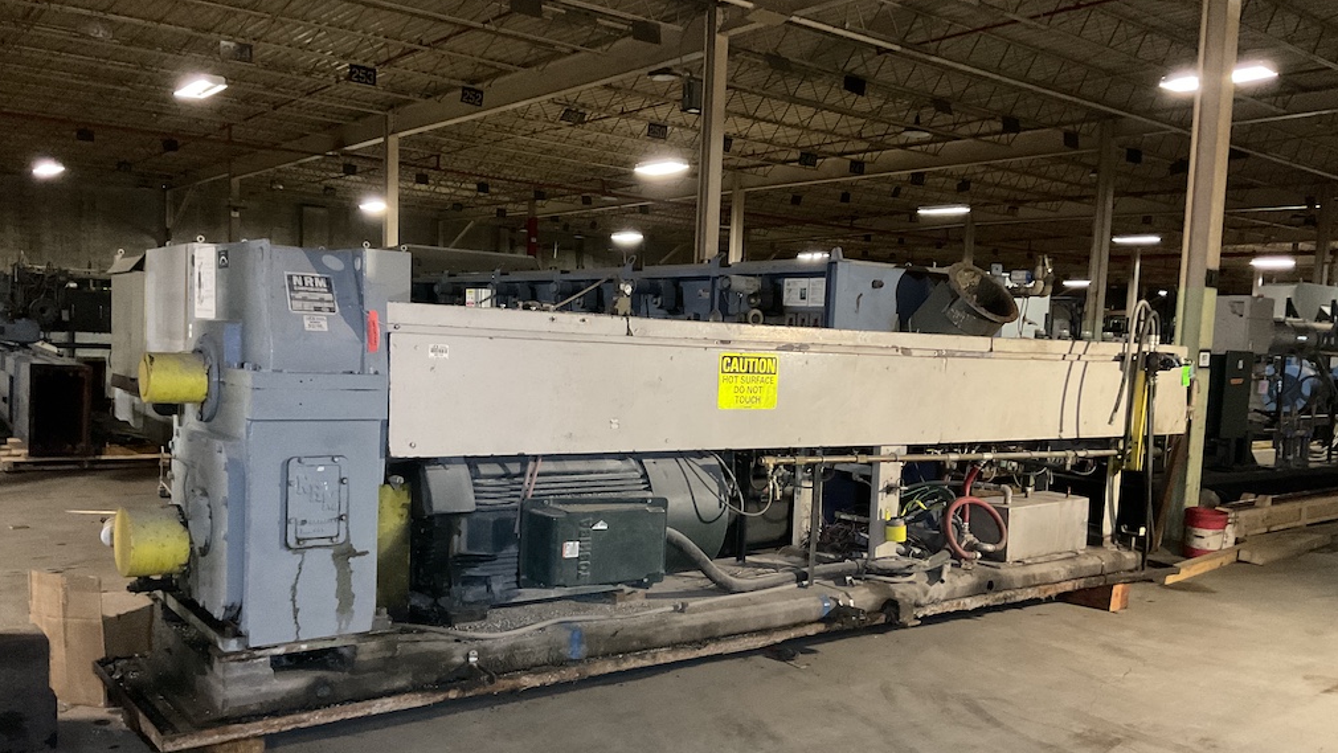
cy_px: 446
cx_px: 666
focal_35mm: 32
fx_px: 1135
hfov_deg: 61.0
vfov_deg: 36.6
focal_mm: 3
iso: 500
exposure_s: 1/30
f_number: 1.8
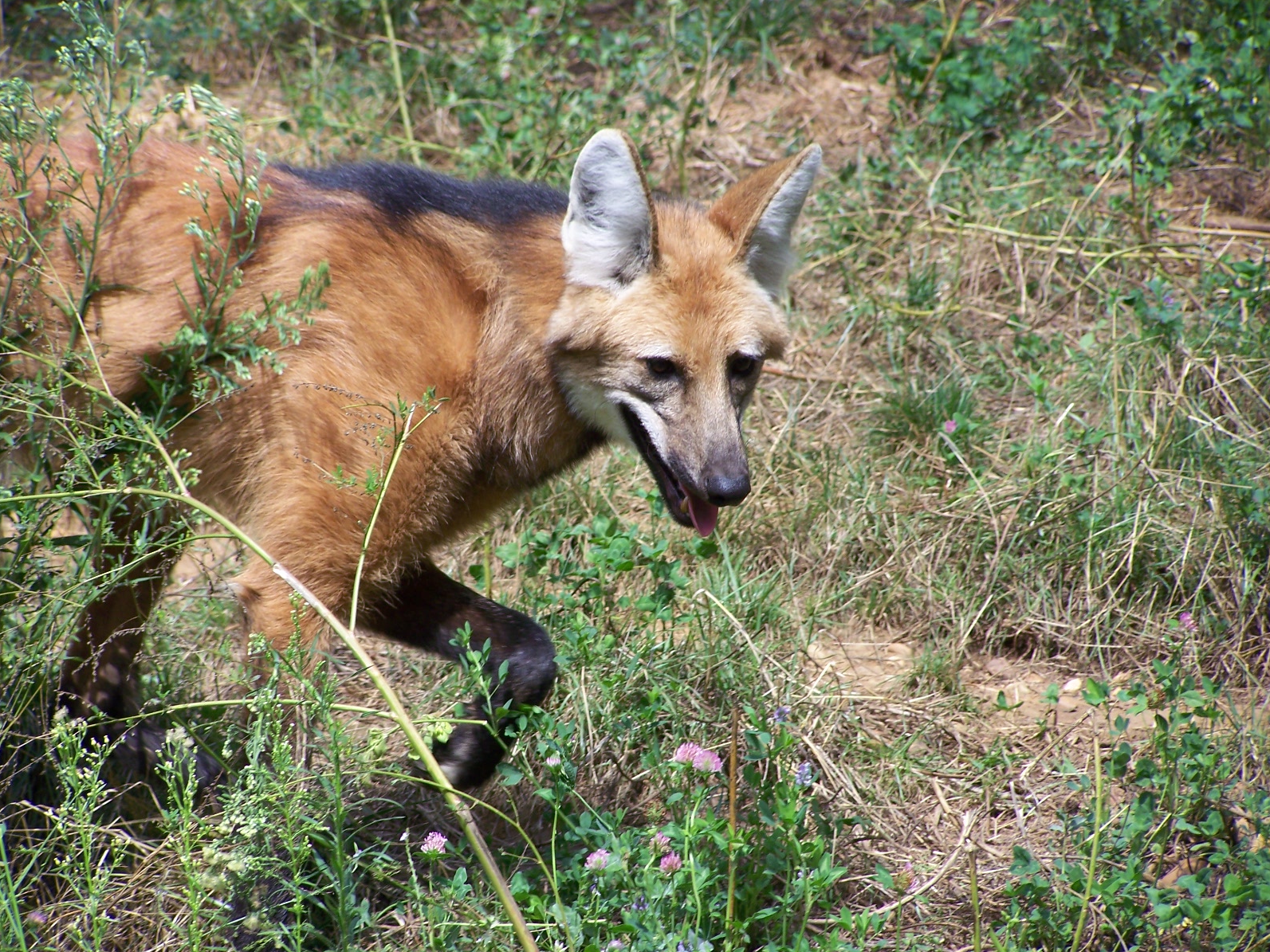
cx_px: 633
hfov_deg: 9.0
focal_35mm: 219
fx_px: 8035
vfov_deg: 6.8
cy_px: 477
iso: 64
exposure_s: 1/250
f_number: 3.3
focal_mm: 36.2
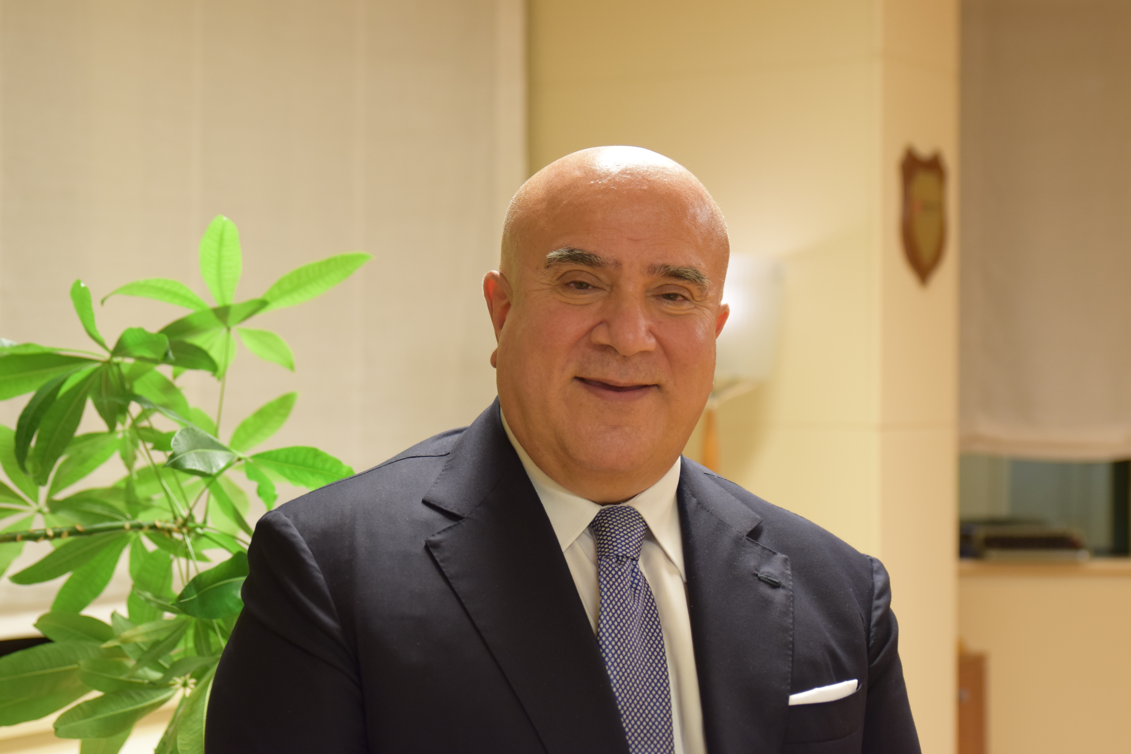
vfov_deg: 19.7
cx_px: 566
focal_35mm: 69
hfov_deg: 29.2
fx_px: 2168
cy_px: 377
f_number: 3.2
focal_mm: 46
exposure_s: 1/60
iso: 800
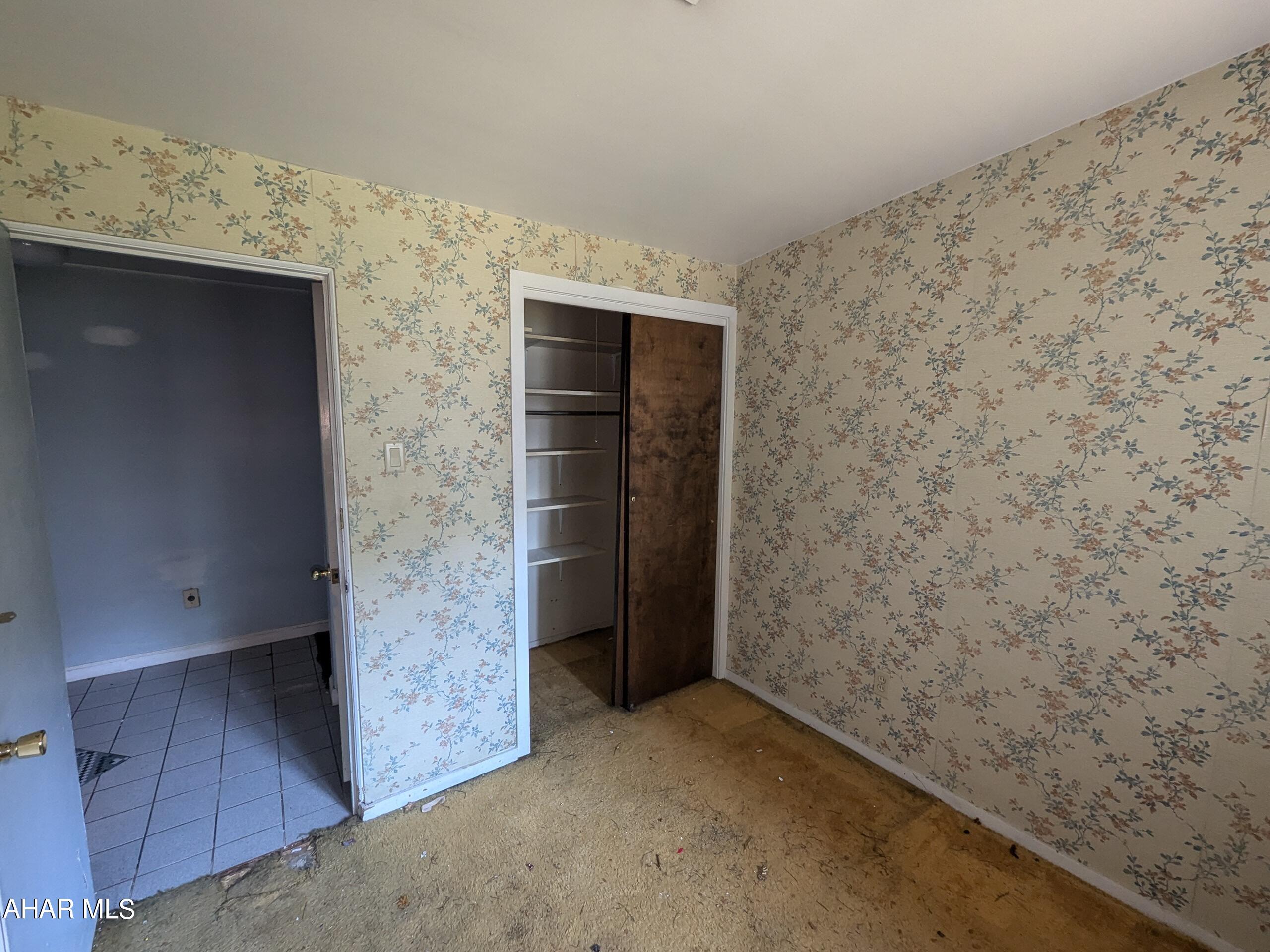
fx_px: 477
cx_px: 635
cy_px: 476
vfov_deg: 89.9
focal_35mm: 13
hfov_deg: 106.2
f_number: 2.2
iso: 325
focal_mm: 1.95
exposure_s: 1/31
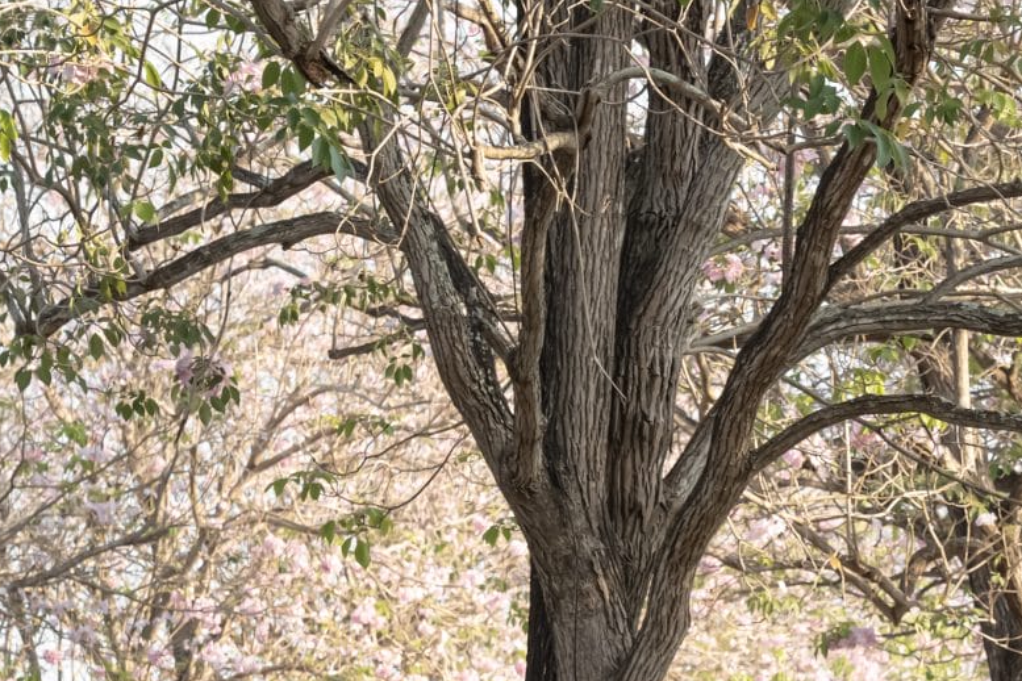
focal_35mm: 215
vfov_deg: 6.4
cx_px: 863
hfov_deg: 9.5
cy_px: 777
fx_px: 6103
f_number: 7.1
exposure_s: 1/100
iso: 160
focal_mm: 87
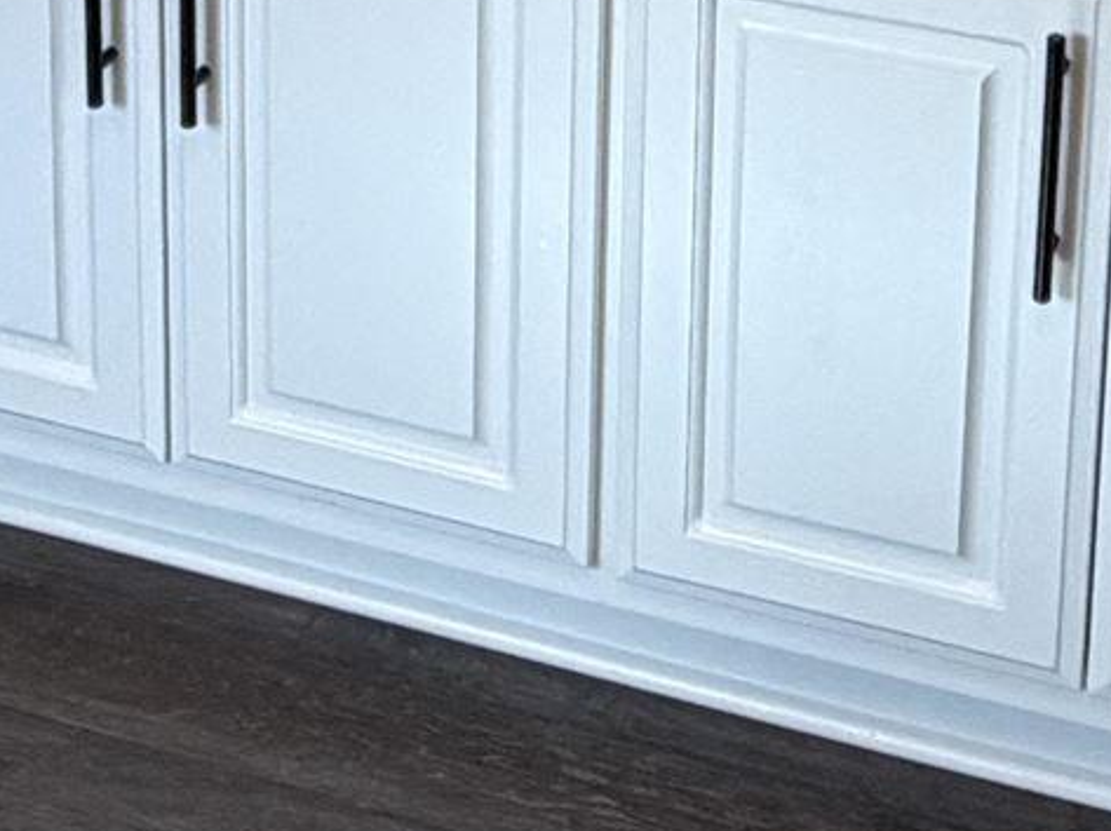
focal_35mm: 91
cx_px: 653
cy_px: -674
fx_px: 2918
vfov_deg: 14.3
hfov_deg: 21.5
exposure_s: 1/120
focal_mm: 2.22
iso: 200
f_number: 2.2
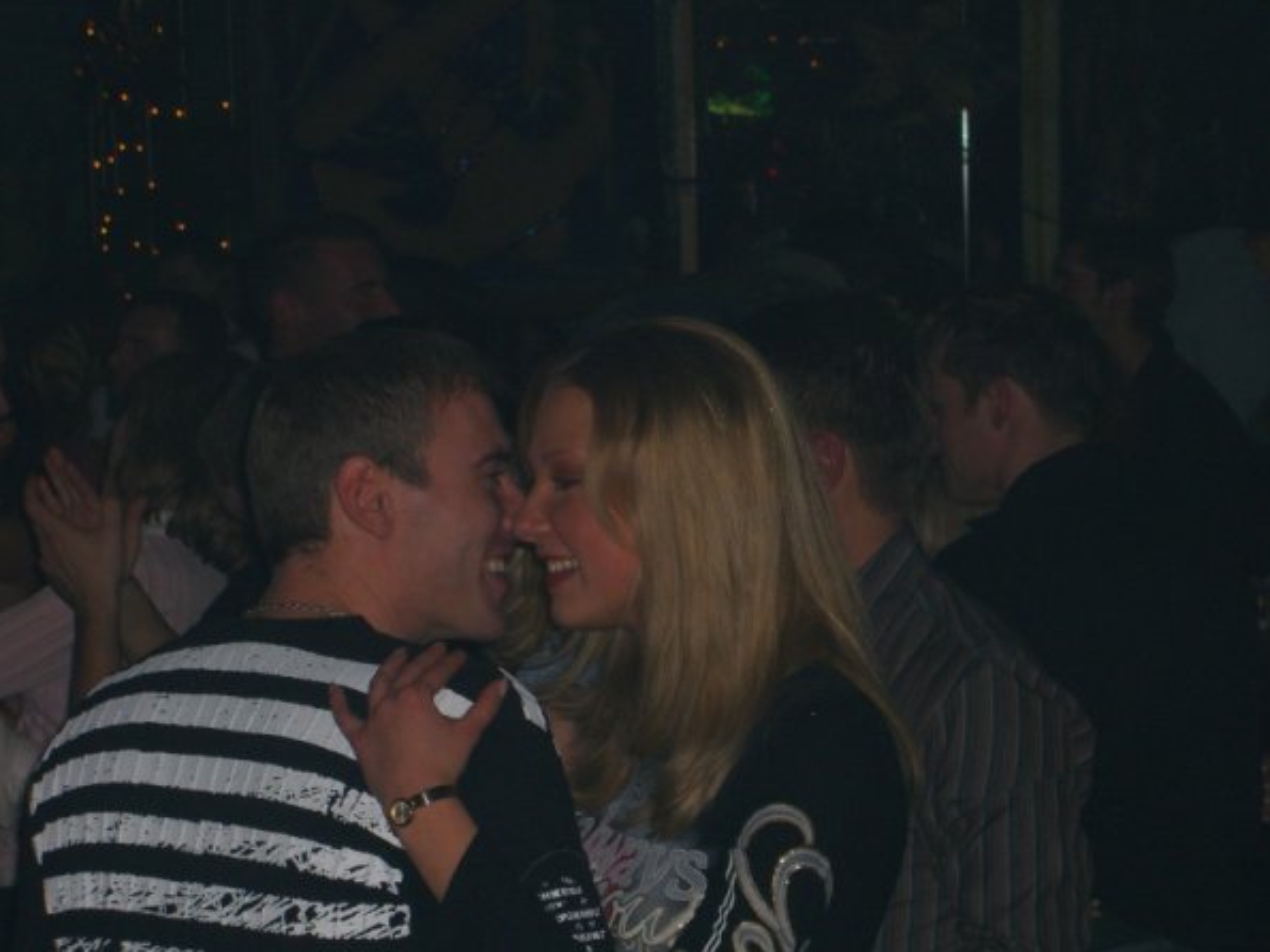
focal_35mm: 115
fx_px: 4218
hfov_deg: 17.1
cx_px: 632
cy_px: 478
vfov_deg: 12.9
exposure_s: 1/60
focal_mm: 23.7
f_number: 5.1
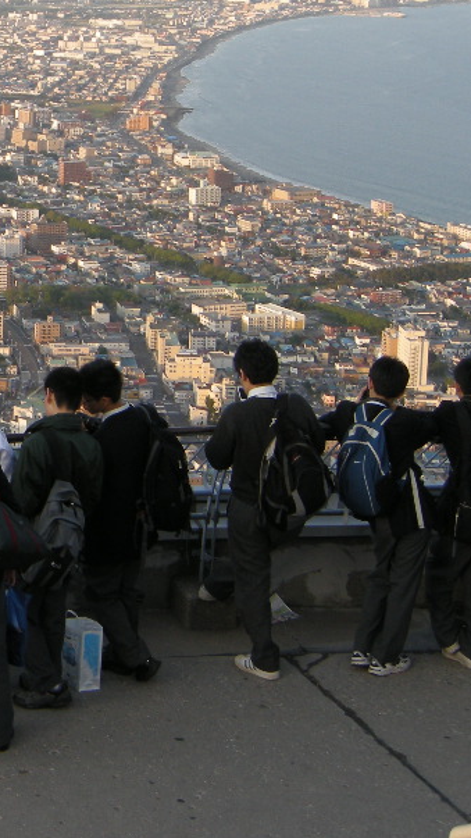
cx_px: -164
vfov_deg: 25.9
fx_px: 1799
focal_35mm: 81
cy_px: 220
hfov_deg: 14.2
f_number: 3.8
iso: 64
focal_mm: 7.5
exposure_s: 1/97
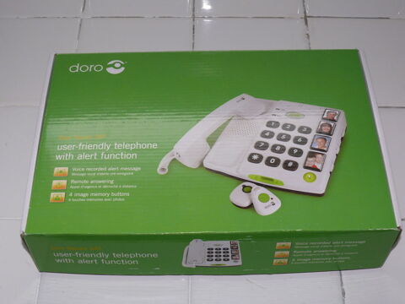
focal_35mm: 50
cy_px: 152
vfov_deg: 29.1
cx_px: 202
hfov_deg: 38.2
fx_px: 585
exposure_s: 1/30
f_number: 3.2
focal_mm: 9.6
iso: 100
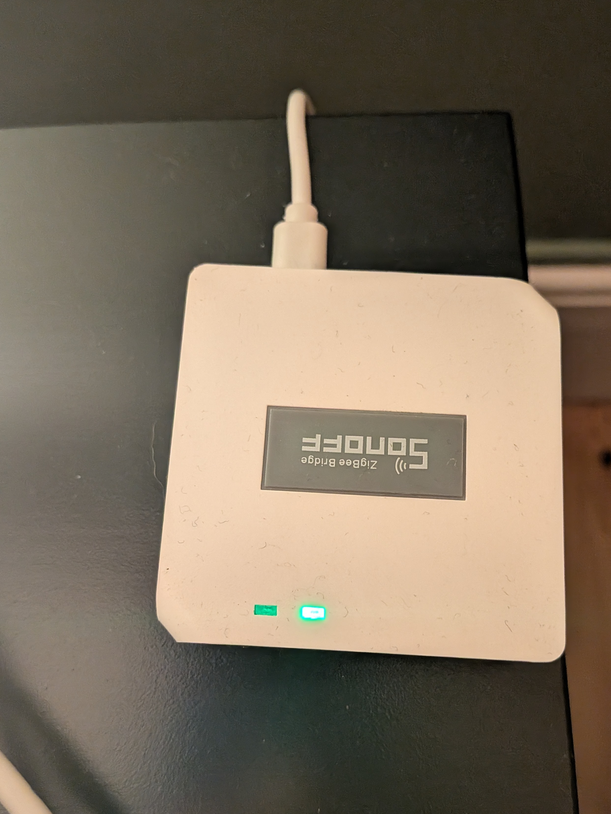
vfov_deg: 61.4
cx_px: 349
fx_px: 682
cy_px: 466
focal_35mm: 29
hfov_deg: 48.1
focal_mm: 4.53
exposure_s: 1/76.9
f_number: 1.7
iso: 166
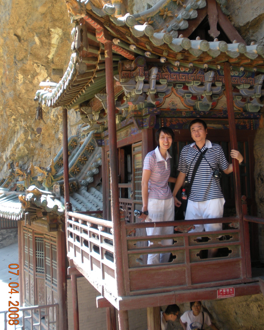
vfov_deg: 42.8
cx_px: 134
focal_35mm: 43
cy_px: 148
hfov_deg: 34.9
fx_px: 420
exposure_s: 1/59.3
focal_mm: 6.3
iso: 77
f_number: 3.5
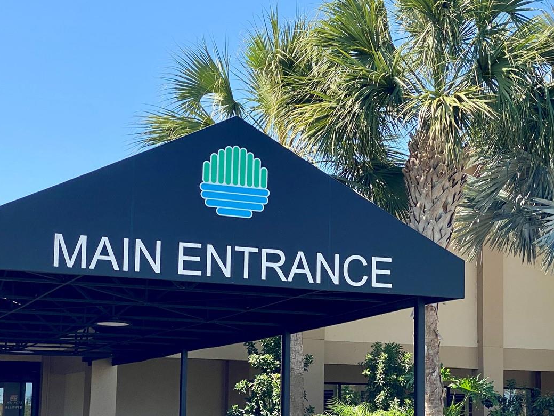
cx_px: 346
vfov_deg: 18.4
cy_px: 276
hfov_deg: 24.4
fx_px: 1280
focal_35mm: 80
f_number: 2
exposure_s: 1/705
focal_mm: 6
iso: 20
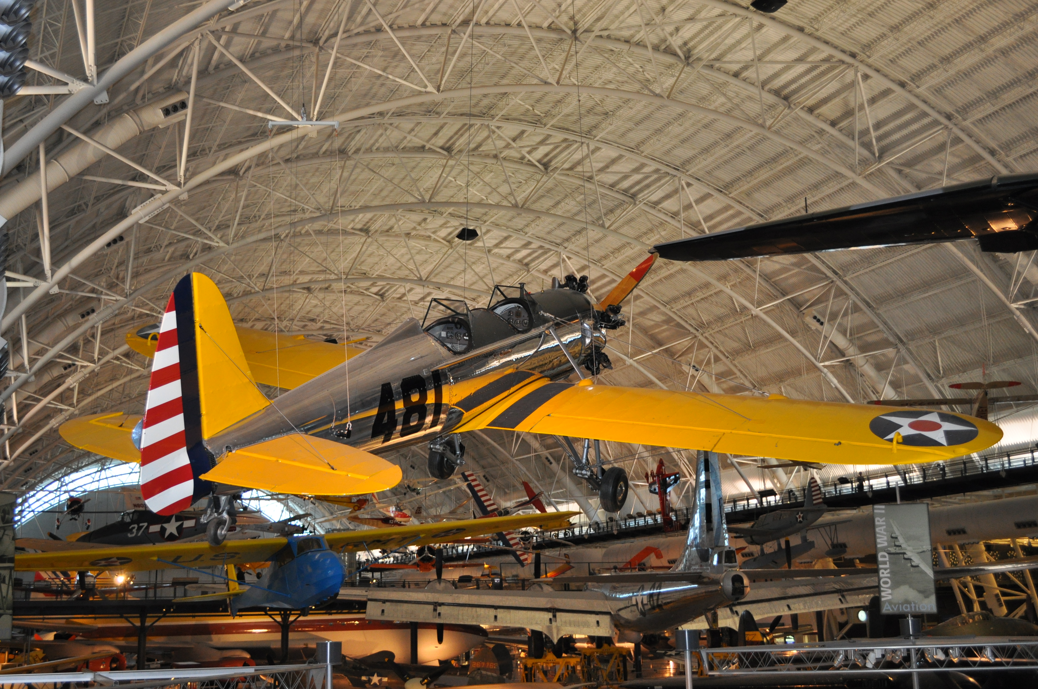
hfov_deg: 53.2
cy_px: 344
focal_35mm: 36
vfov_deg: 36.8
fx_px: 1037
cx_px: 519
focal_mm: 24
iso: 800
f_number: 4
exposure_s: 1/60
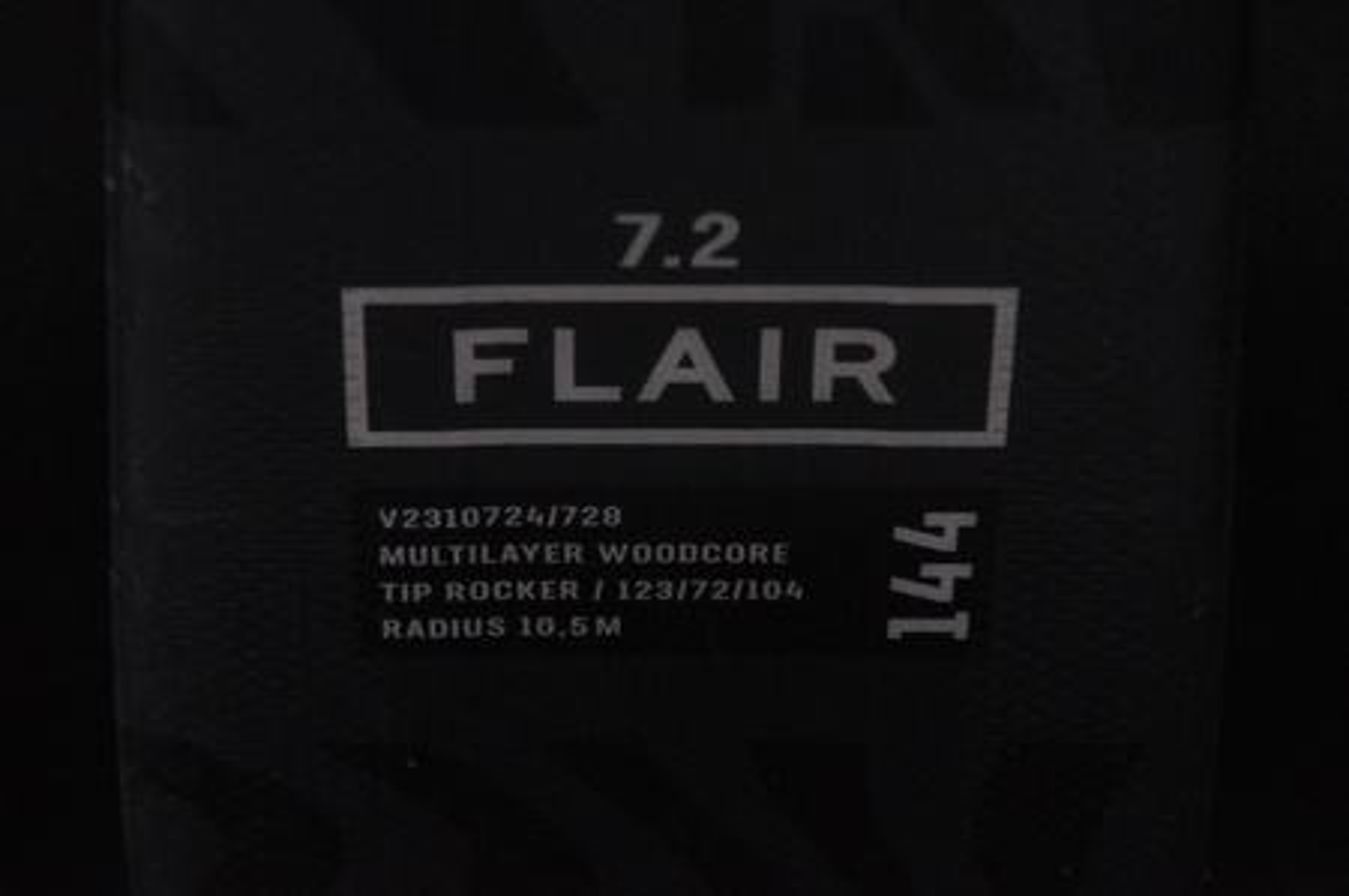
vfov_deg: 8.7
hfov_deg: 13.1
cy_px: 448
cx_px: 674
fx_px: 5895
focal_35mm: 158
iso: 3200
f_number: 8
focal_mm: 105
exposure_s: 1/125
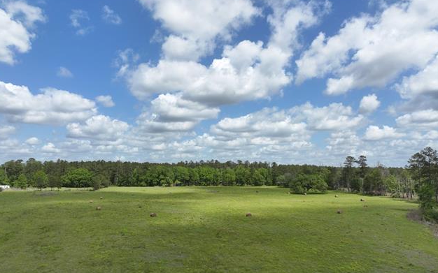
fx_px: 310
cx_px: 217
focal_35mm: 26
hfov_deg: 70.4
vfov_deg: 47.4
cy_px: 157
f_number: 2.8
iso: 100
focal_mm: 12.29
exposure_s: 1/1600
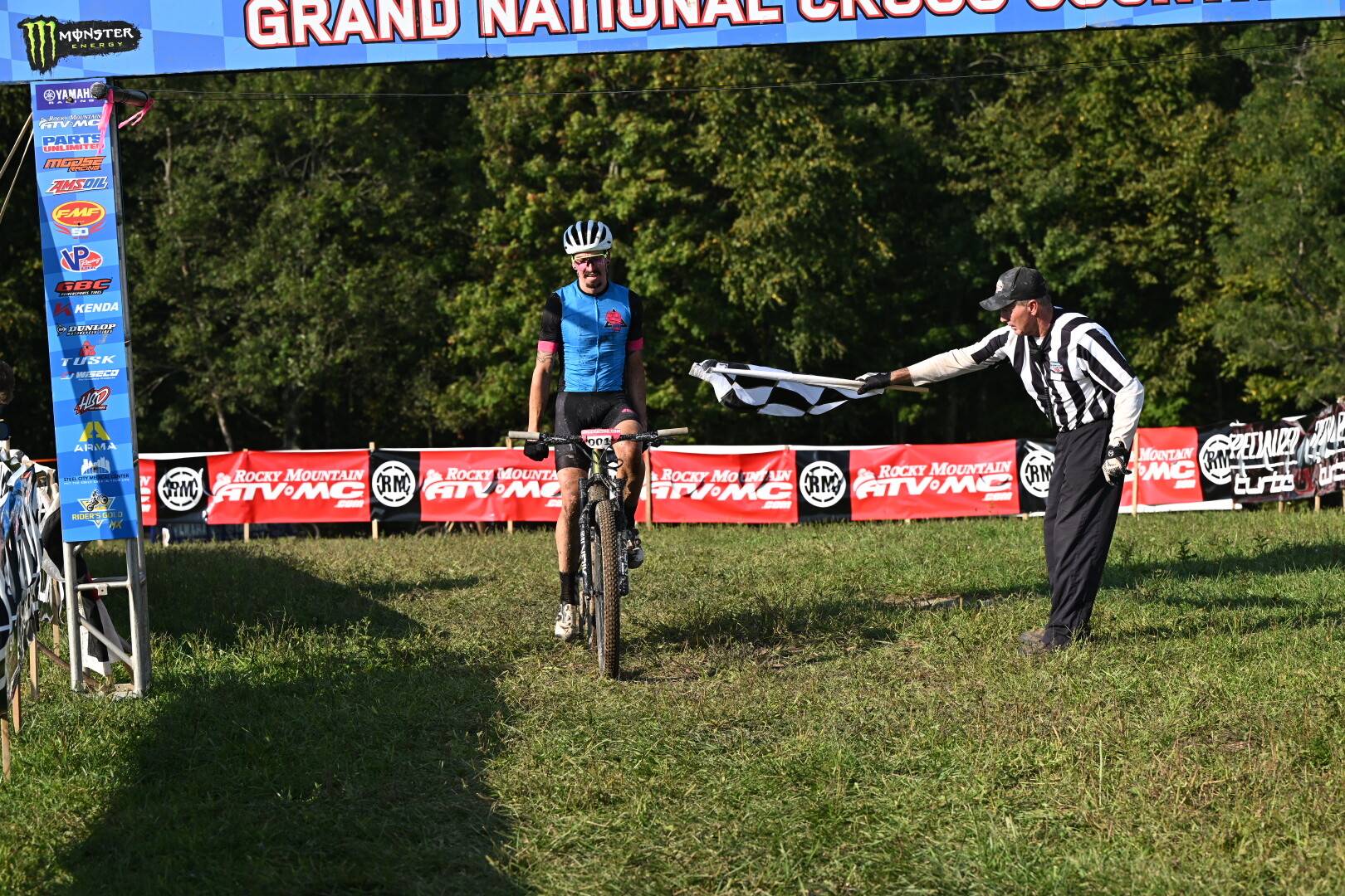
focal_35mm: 97
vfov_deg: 14.1
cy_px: 448
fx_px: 3624
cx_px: 672
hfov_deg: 21.0
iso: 280
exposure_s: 1/1250
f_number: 5.6
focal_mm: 97
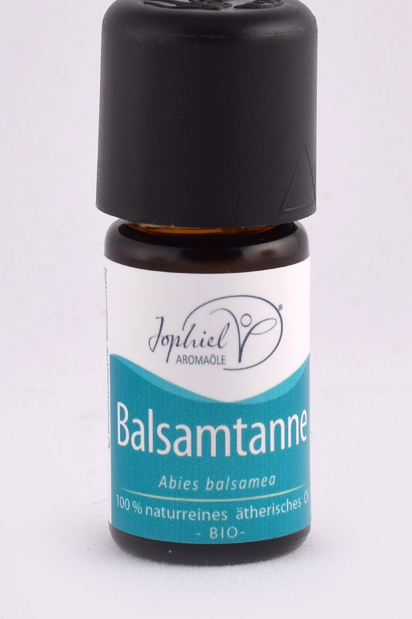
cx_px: 211
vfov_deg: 21.8
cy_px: 278
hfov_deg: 14.6
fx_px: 1607
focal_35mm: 94
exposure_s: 1/125
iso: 100
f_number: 11
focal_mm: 55
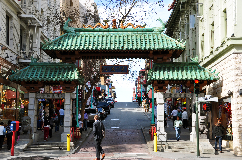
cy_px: 80
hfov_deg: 37.9
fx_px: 352
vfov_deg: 25.7
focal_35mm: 52
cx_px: 121
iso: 200
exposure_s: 1/125
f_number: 9
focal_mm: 35
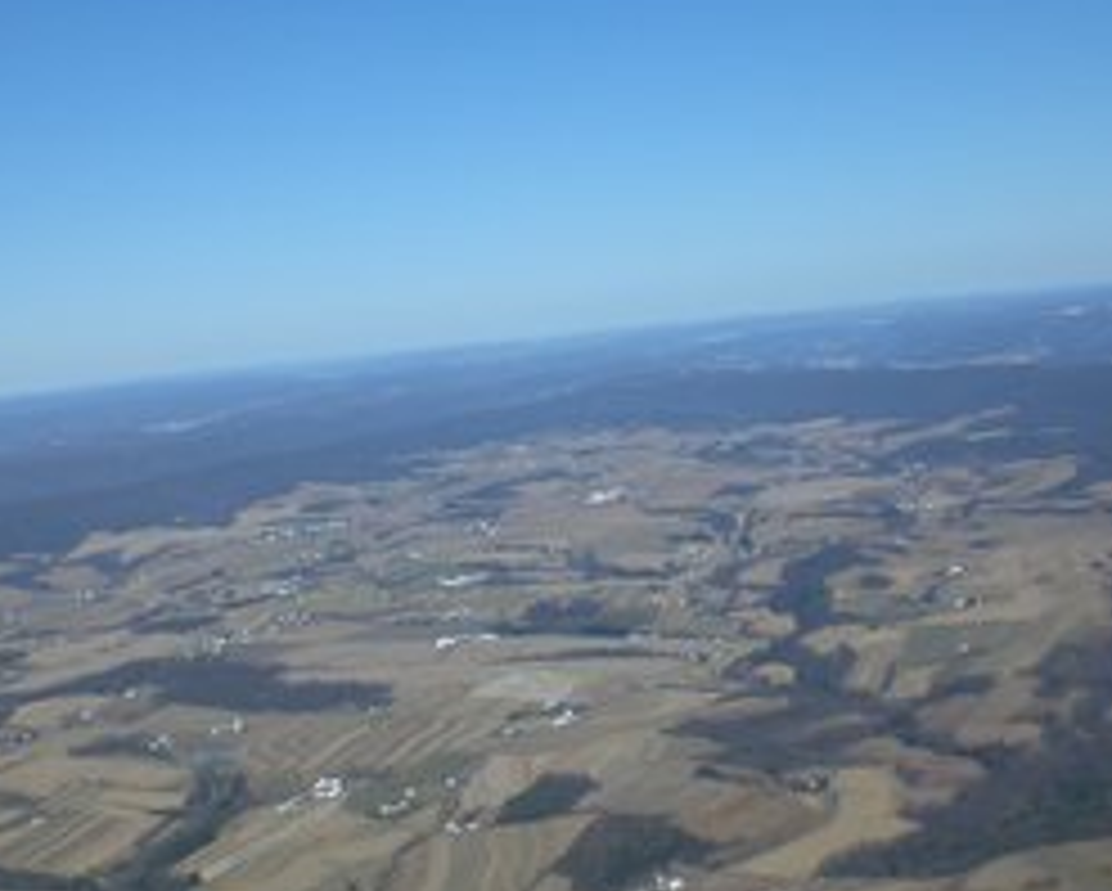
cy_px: 436
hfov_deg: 31.4
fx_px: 1976
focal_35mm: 60
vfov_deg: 25.4
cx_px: 572
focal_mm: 6.3
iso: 50
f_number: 4.4
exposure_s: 1/800
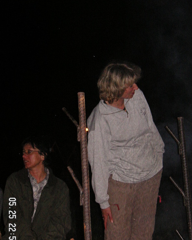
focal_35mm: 71
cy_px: 121
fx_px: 504
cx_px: 99
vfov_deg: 26.8
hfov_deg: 21.6
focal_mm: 10.2
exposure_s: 1/60
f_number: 3.9
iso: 160
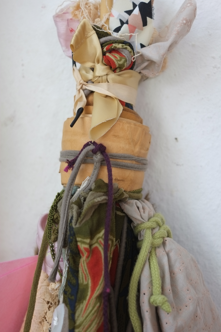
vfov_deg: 47.4
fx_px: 378
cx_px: 110
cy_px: 166
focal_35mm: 41
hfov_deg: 32.6
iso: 200
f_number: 2.8
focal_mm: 27
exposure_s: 1/5
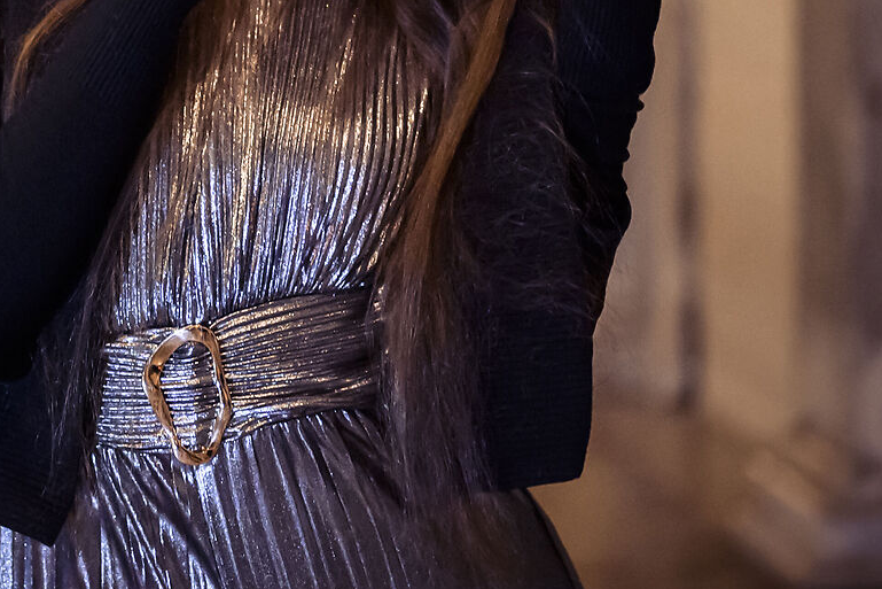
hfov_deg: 13.0
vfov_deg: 8.7
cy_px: -129
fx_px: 3822
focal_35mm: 156
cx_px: -52
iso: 7200
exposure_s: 1/50
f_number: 1.8
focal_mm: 50
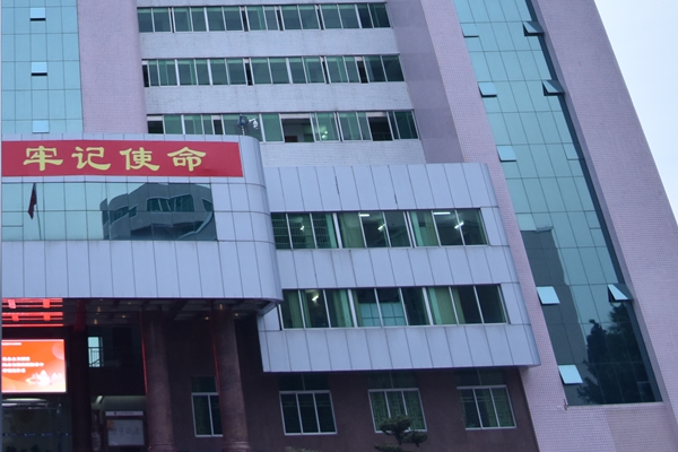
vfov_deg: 23.0
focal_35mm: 48
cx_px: 18
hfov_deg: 37.3
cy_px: -216
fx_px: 904
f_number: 4
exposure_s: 1/320
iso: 640
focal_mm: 16
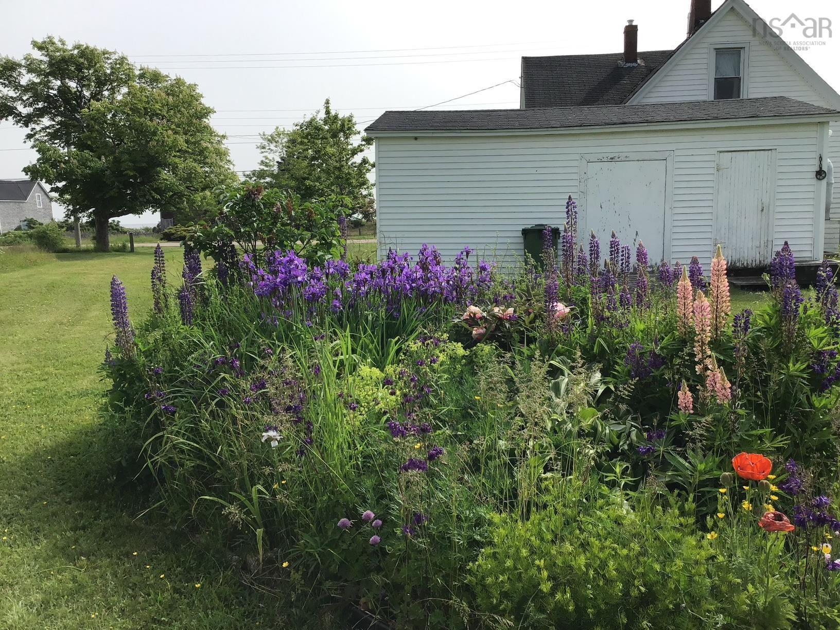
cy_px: 315
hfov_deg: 58.4
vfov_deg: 45.4
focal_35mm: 31
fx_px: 752
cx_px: 420
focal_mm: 3.3
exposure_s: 1/1314
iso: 25
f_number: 2.4
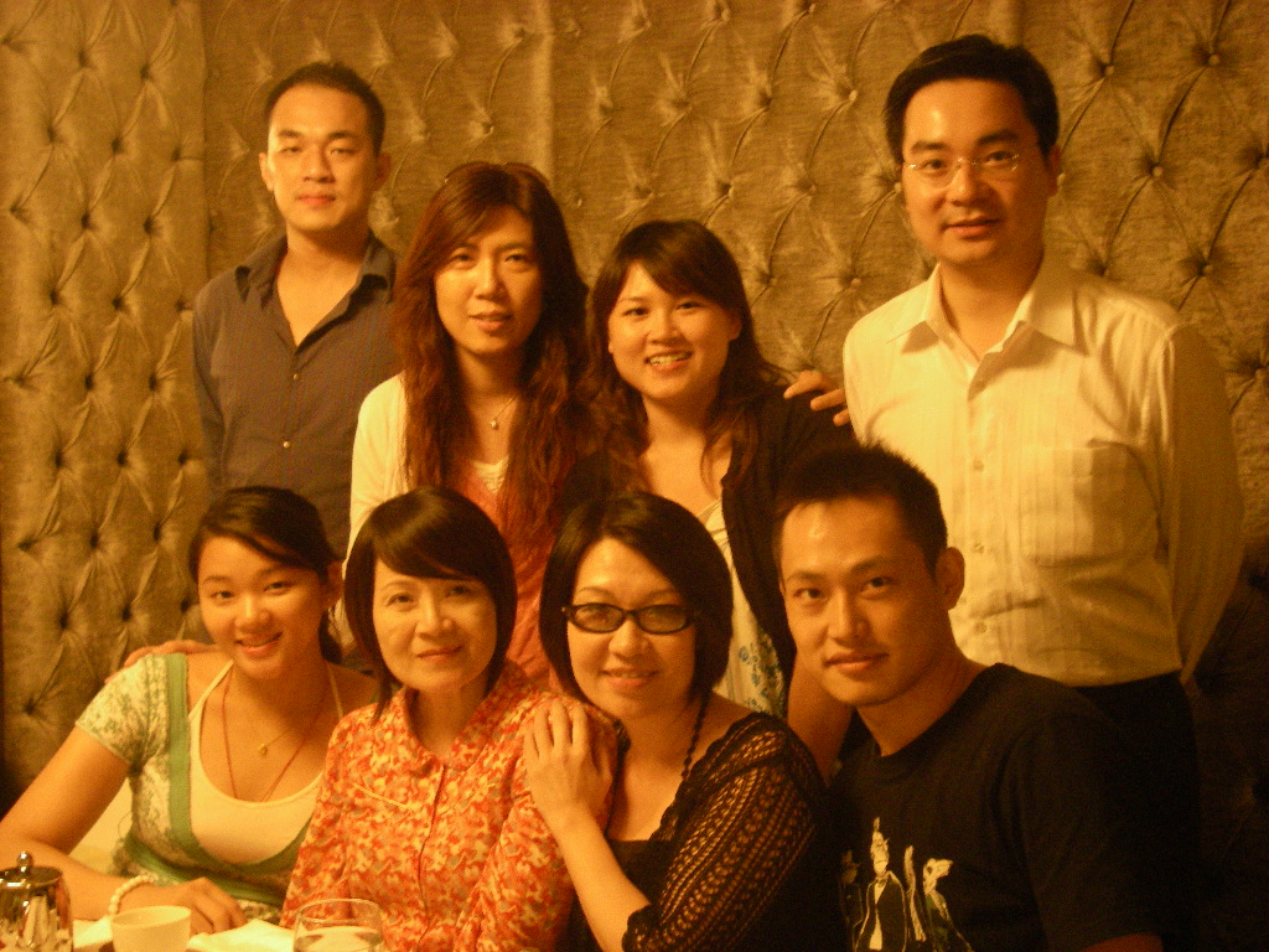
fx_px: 1796
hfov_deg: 38.9
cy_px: 476
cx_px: 634
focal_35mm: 49
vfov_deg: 29.7
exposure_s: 1/8
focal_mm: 8.1
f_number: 3.5
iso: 400
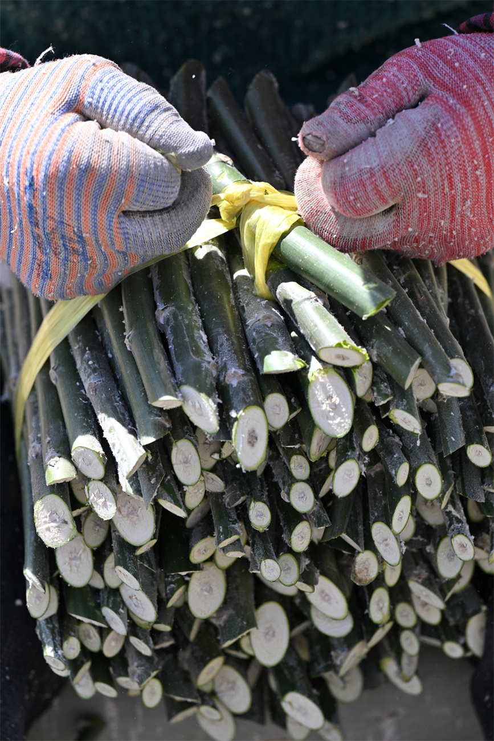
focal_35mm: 200
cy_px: 370
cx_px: 247
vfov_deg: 10.3
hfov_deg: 6.9
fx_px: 4115
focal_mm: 200
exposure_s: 1/1250
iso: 400
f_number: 5.6
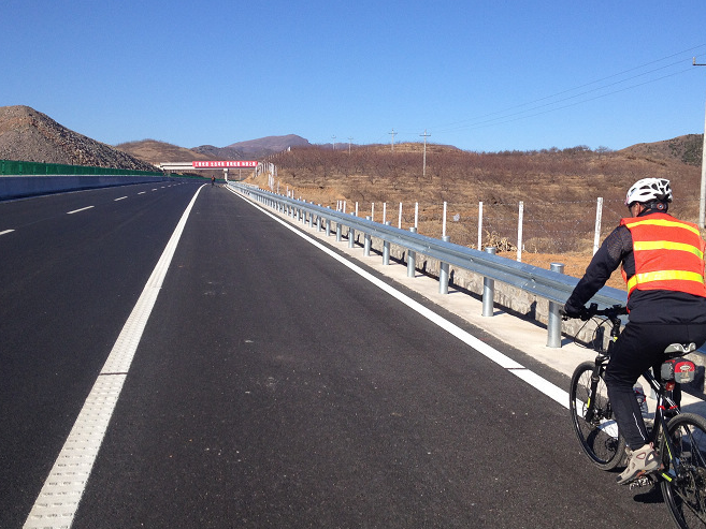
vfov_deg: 34.4
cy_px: 256
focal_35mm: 42
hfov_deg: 44.6
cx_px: 409
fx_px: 857
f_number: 2.4
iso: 64
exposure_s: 1/1842
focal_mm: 4.28
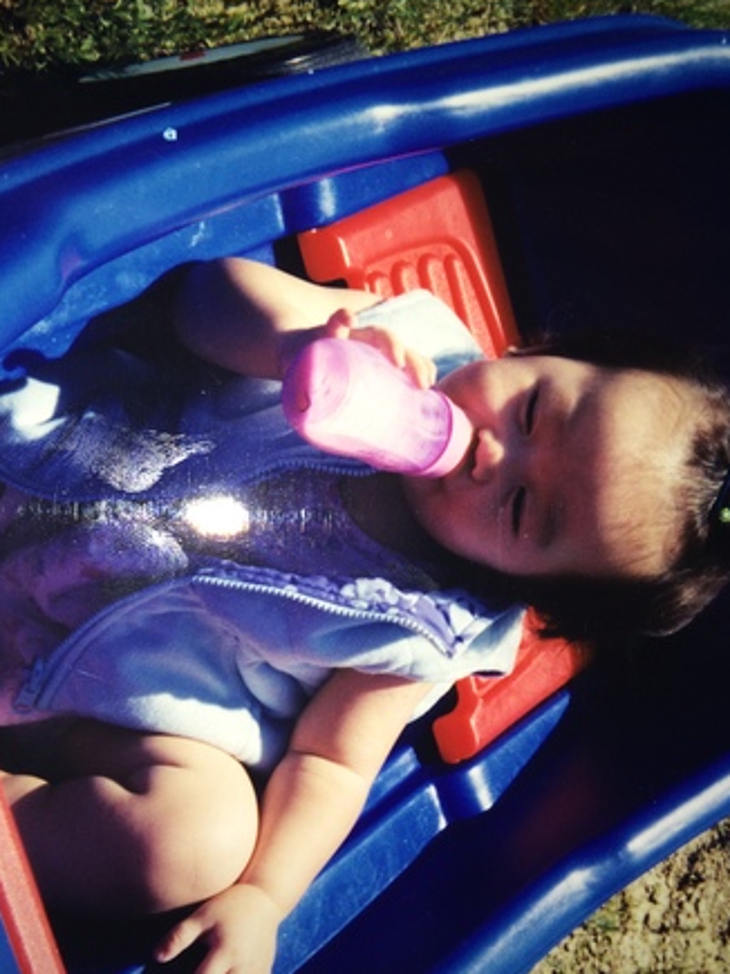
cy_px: 526
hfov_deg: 44.1
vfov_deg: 56.8
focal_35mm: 32
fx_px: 900
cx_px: 390
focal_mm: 4.15
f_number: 2.2
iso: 32
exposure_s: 1/228
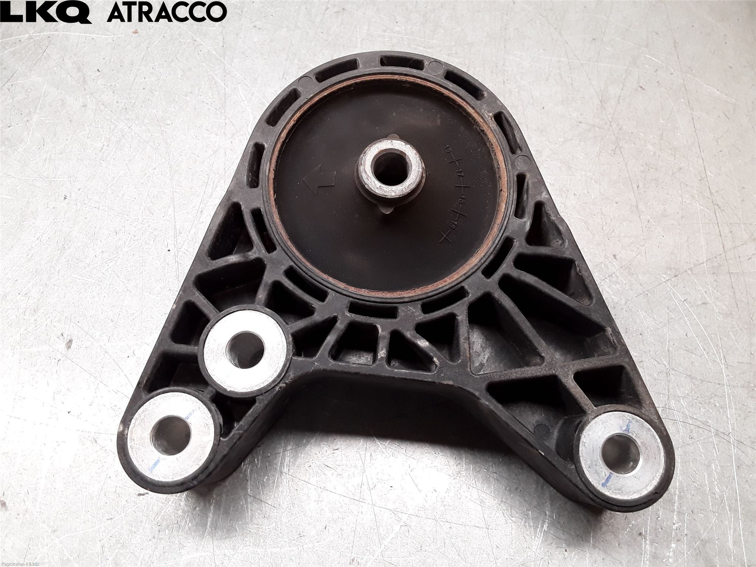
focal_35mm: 28
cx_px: 378
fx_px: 612
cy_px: 284
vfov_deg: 49.7
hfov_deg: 63.4
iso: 64
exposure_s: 1/50
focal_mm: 2.91
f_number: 1.9
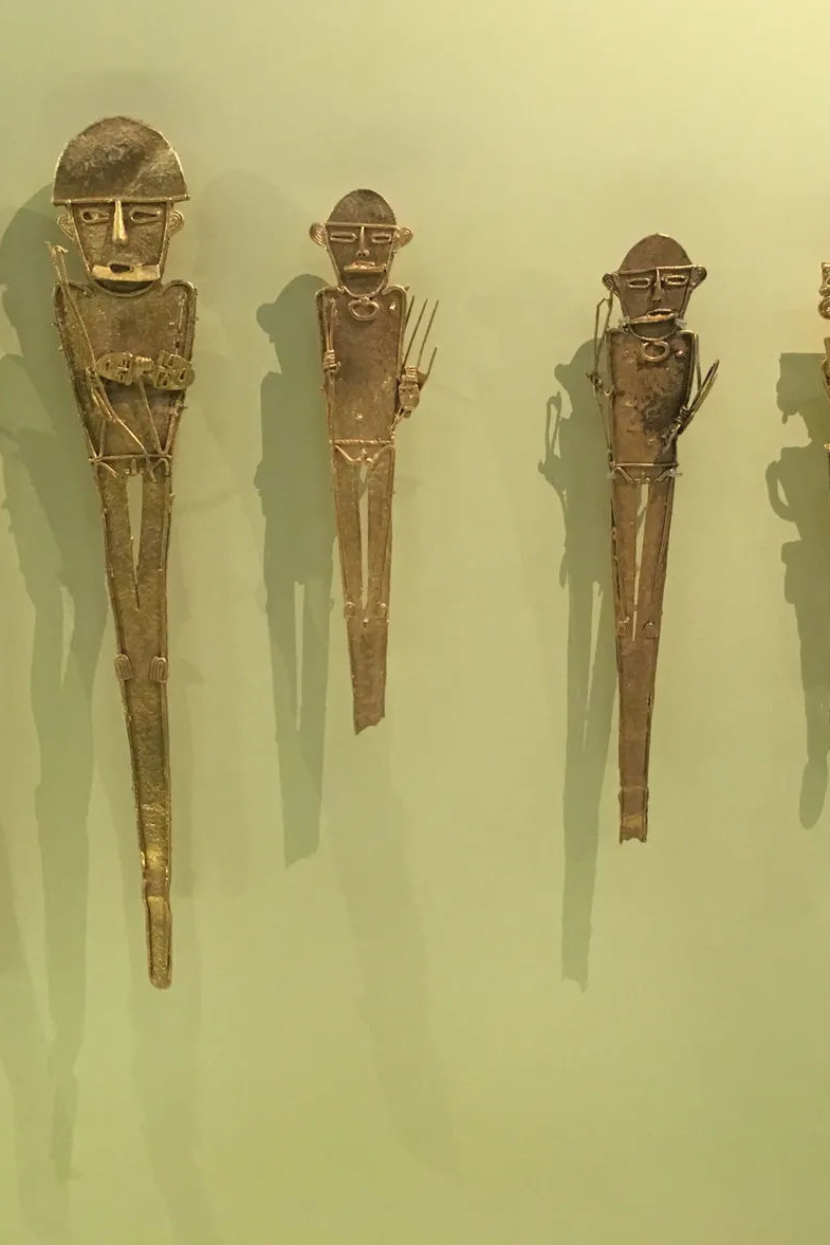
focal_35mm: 41
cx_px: 367
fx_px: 1417
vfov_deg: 47.4
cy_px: 611
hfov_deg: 32.6
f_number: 2.2
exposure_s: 1/25
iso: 200
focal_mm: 4.15
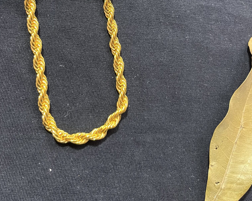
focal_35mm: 43
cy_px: 23
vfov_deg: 33.2
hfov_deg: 42.8
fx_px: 321
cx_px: 111
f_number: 1.6
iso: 400
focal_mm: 5.1
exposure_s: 1/33
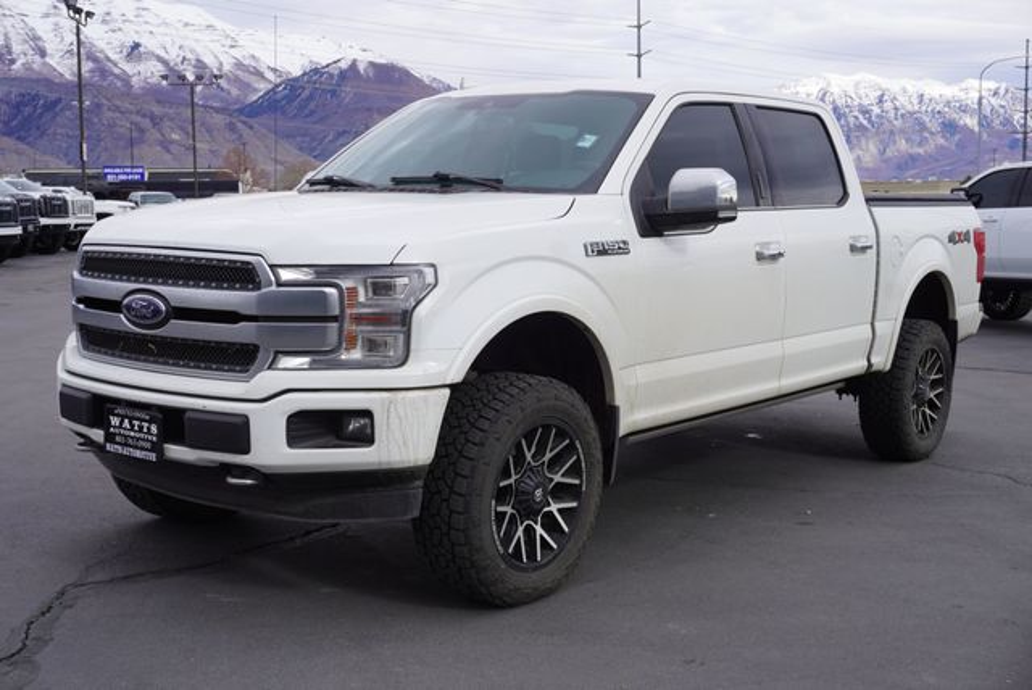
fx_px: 1248
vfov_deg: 30.9
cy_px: 345
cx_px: 516
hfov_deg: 44.9
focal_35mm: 44
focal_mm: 29
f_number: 9
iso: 100
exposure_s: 1/100
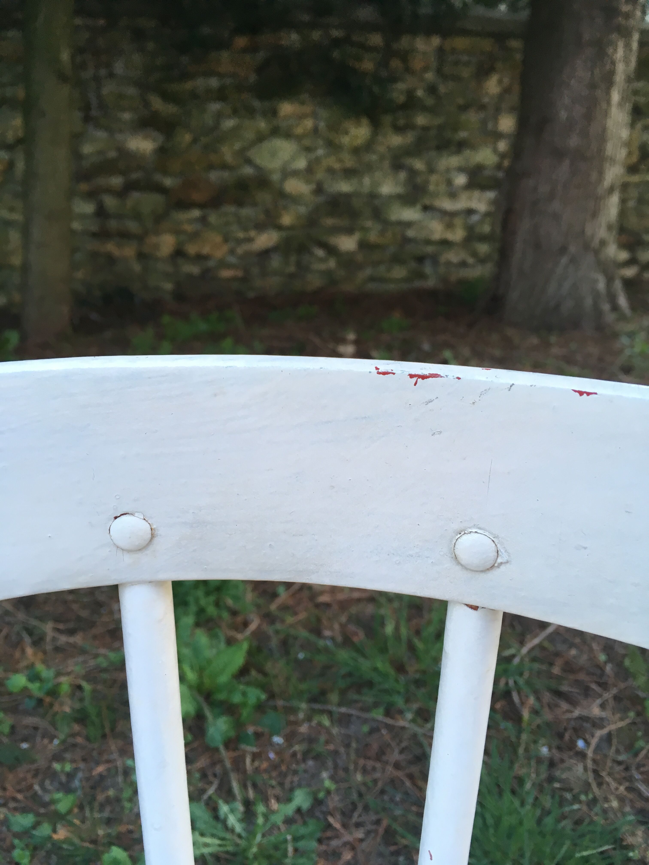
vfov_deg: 61.7
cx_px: 324
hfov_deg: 48.2
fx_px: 725
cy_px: 432
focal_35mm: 29
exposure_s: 1/33
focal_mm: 4.15
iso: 32
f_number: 2.2
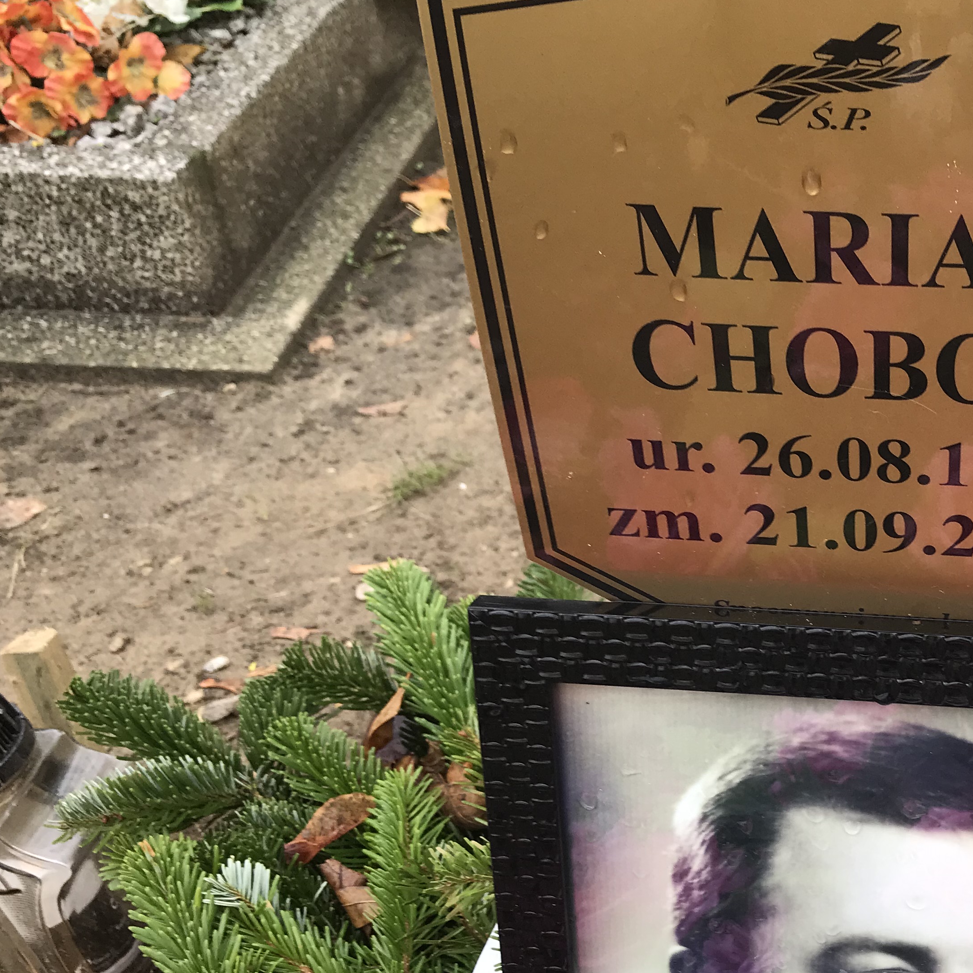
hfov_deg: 35.1
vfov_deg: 36.6
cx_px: 831
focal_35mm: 46
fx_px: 1463
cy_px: 614
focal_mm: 3.99
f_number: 1.8
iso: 20
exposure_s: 1/112
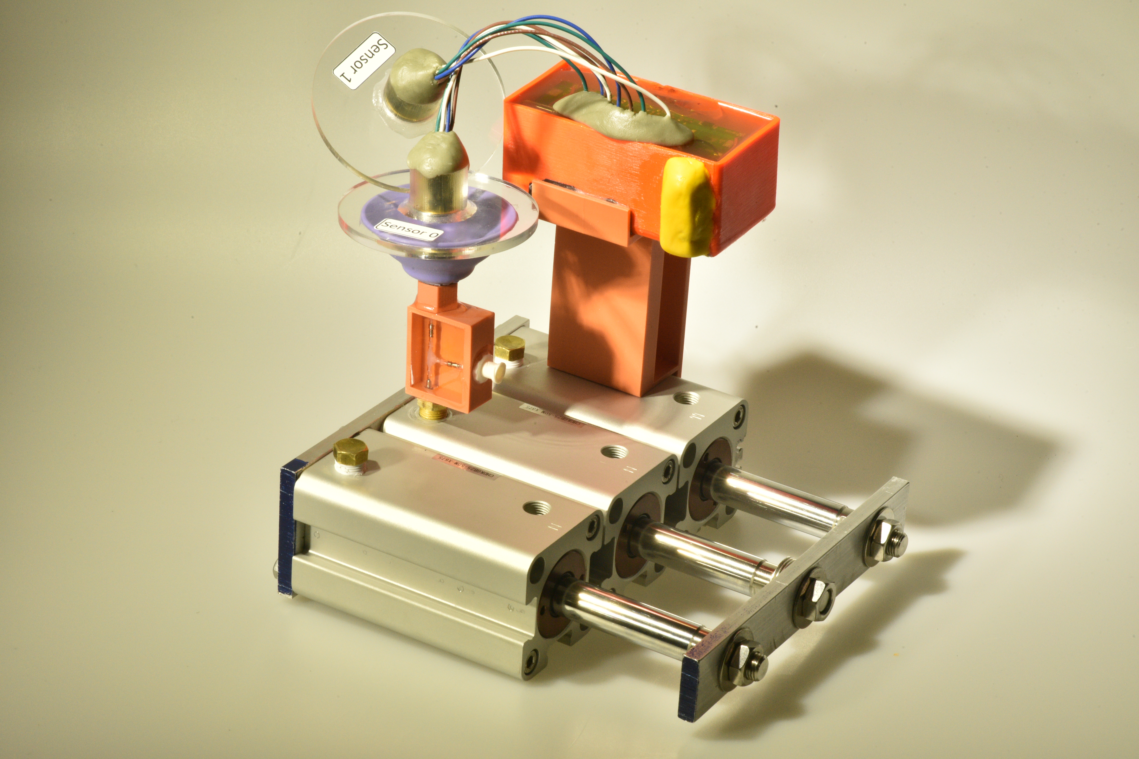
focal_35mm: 105
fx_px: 3322
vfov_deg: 13.0
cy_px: 380
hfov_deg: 19.5
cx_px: 570
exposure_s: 1/125
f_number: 32
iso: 1600
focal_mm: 105
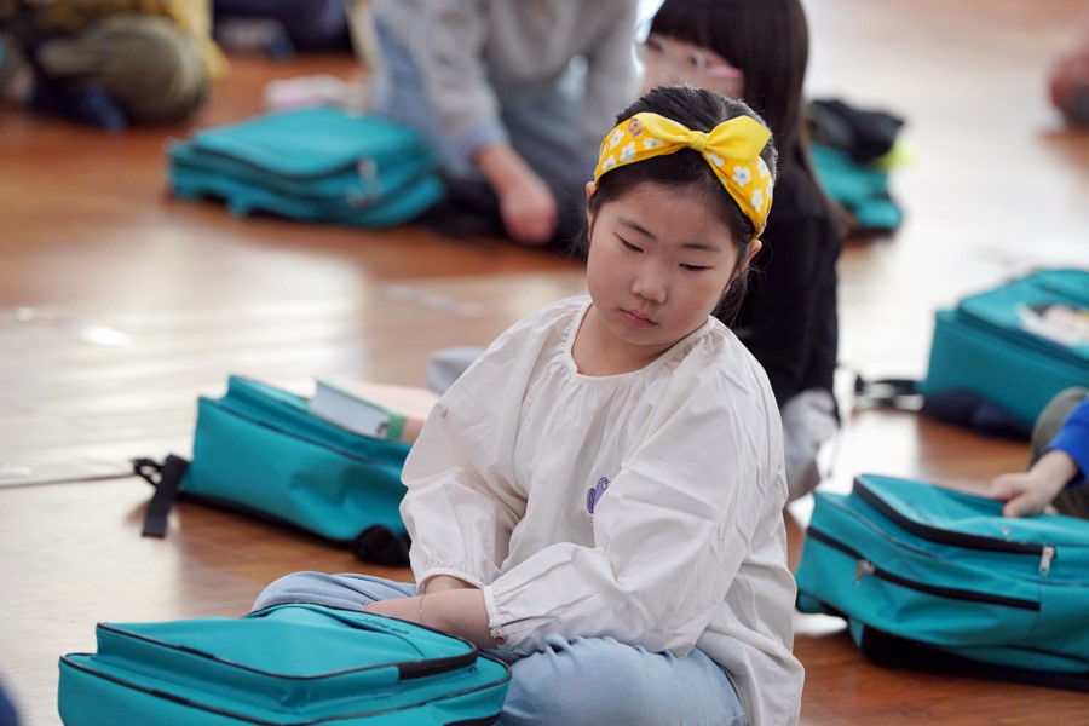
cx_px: 544
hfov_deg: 10.3
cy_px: 363
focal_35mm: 200
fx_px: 6050
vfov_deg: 6.9
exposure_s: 1/250
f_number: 4
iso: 1600
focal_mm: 200
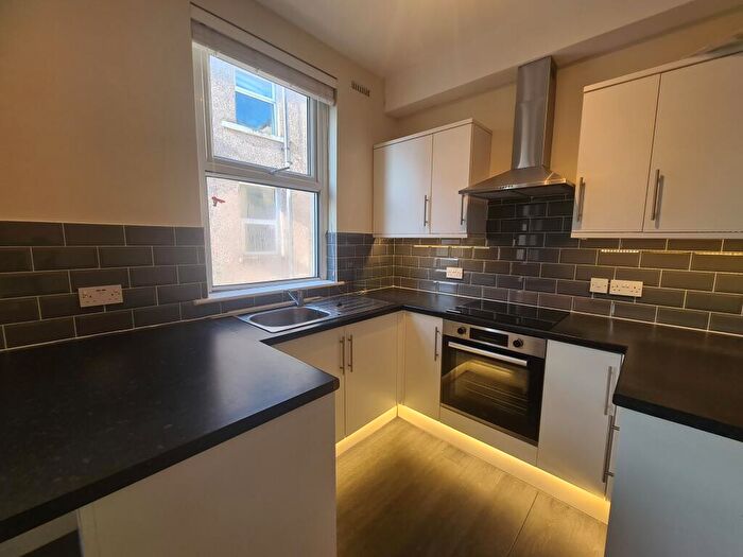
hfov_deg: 106.2
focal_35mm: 13
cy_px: 278
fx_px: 279
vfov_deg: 89.9
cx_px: 372
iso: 80
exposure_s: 1/100
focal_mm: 2.2
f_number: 2.2
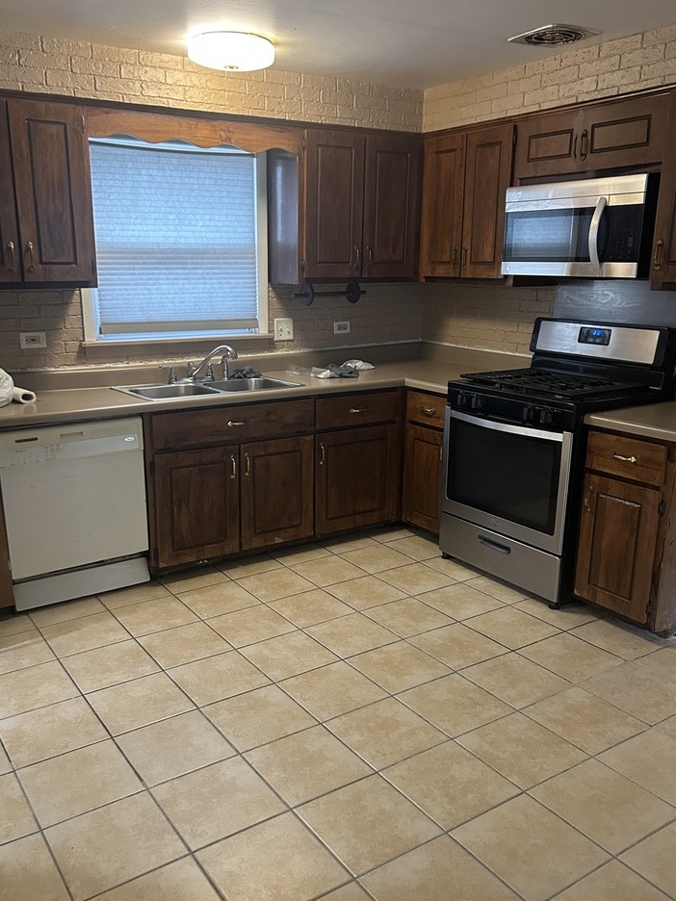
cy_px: 484
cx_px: 318
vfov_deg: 59.9
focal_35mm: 30
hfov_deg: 46.8
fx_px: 781
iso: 400
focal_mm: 5.7
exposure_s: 1/60
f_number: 1.5
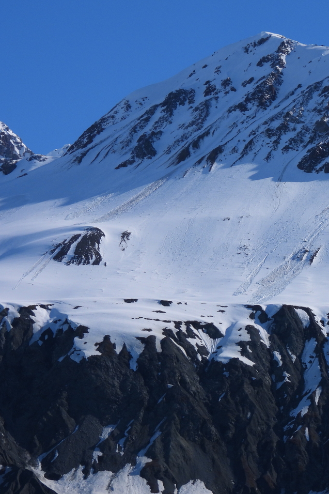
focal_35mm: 188
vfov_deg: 10.9
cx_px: 294
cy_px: 247
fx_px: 2578
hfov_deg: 7.3
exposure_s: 1/2000
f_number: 4.5
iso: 100
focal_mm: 24.1
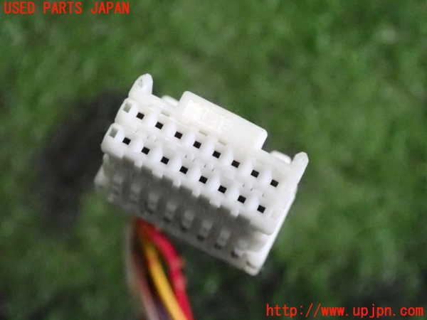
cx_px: 214
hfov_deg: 20.9
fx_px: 1160
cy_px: 160
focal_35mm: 94
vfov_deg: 15.7
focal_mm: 16.79
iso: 6400
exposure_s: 1/125
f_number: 4.7
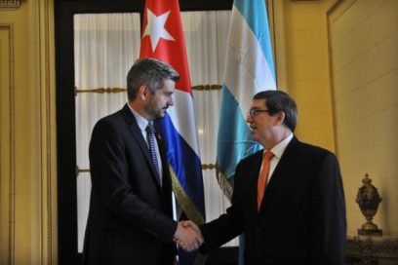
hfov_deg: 42.3
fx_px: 514
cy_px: 132
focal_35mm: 46
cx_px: 199
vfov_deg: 28.9
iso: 800
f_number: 4
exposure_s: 1/30
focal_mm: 31
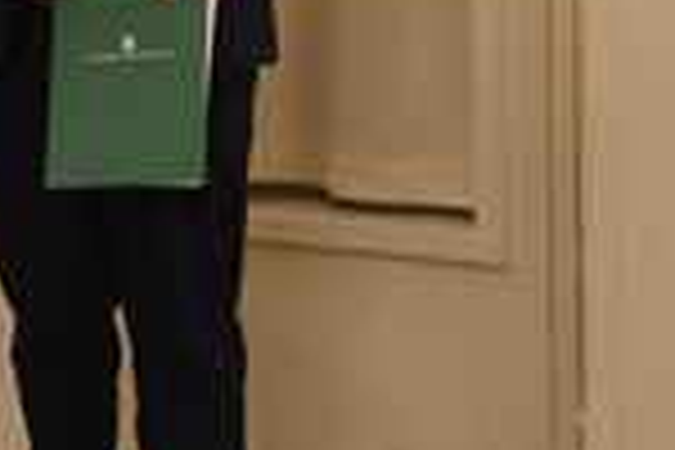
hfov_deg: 11.1
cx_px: -544
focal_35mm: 173
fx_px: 3246
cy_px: -326
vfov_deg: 7.7
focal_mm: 27
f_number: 3.5
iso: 1600
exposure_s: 1/60
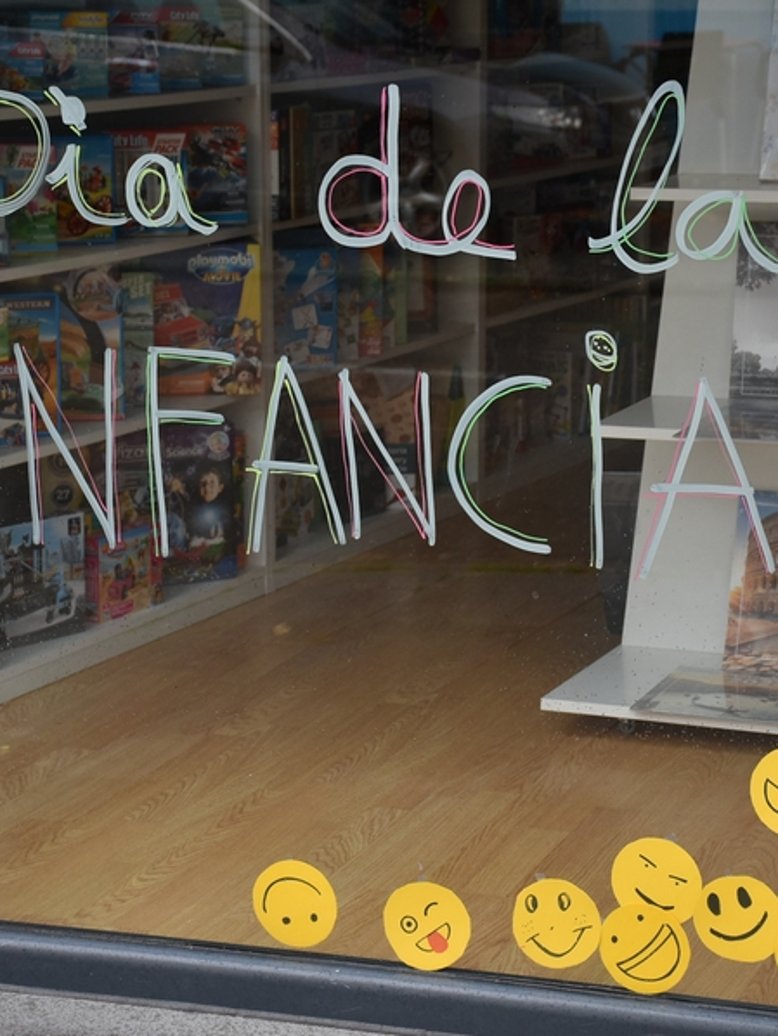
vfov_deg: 20.1
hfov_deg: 15.1
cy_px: 520
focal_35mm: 98
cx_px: 535
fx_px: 2926
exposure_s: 1/100
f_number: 5
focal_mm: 45
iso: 400
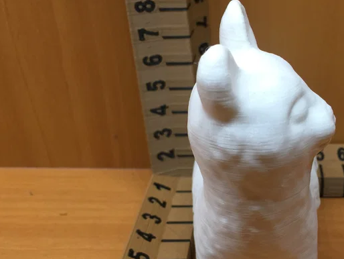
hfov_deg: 39.1
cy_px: 145
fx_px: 467
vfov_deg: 30.9
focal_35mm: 47
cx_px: 265
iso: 50
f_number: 2.2
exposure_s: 1/15
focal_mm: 4.15
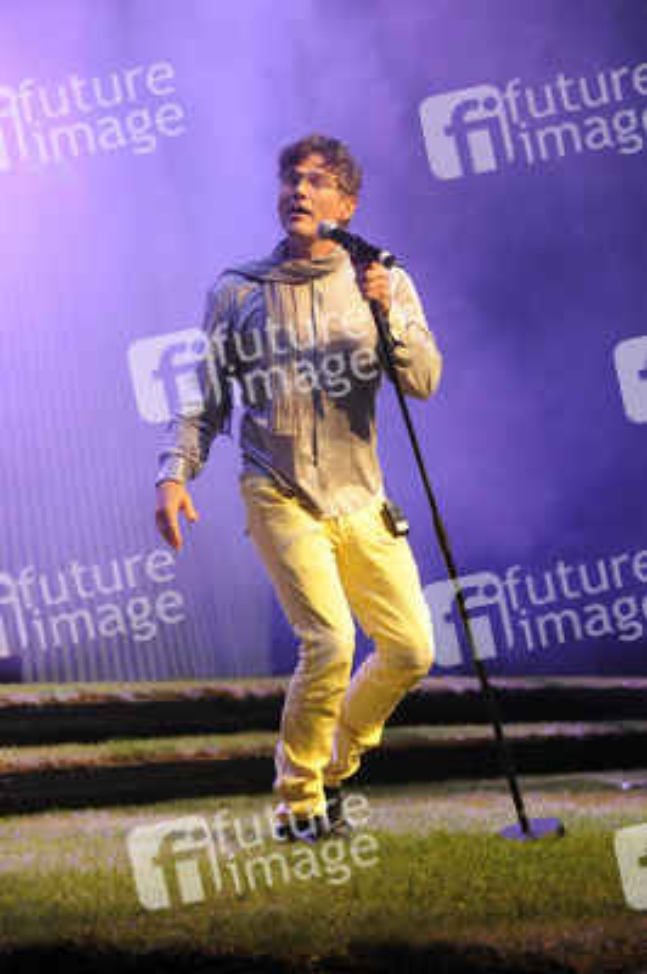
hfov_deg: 11.8
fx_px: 3132
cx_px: 324
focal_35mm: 116
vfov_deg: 17.7
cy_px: 487
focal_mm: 116
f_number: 5.6
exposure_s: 1/125
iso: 4000
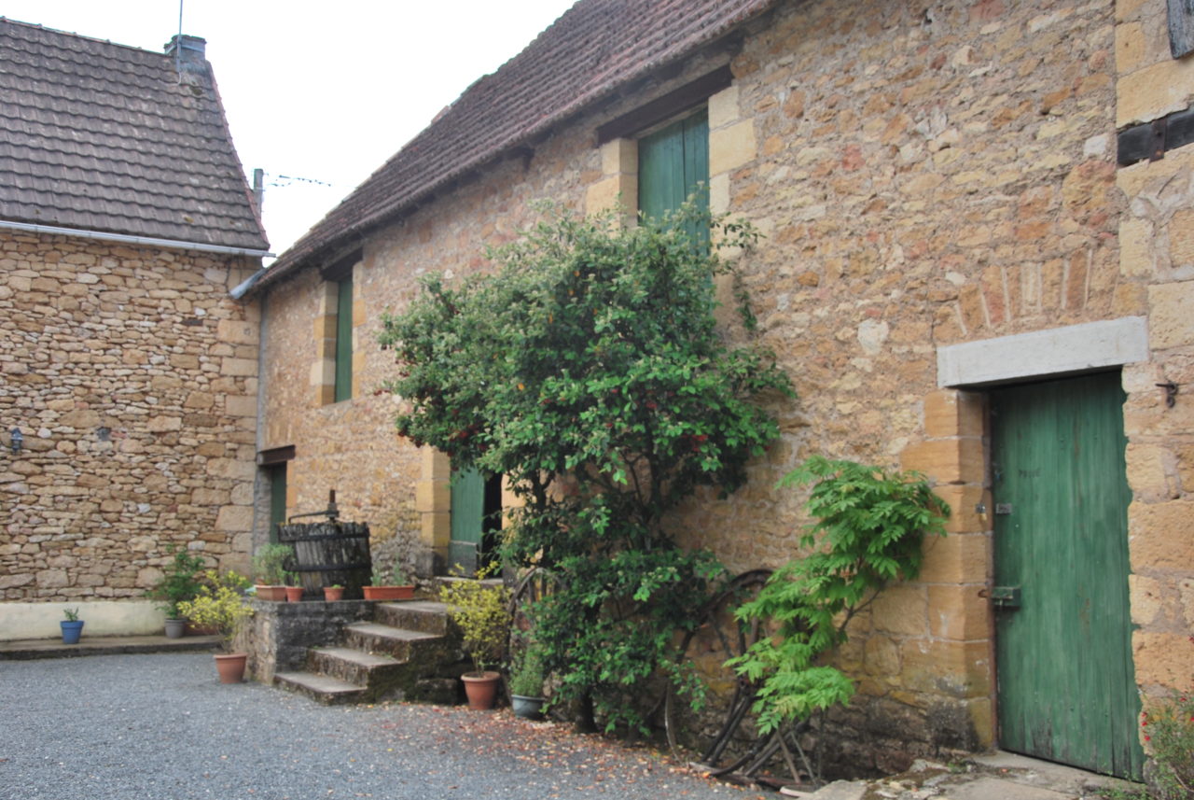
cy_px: 400
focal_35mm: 39
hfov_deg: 49.5
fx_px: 1295
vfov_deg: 34.3
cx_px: 597
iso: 100
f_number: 5.6
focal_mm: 26
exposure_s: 1/125
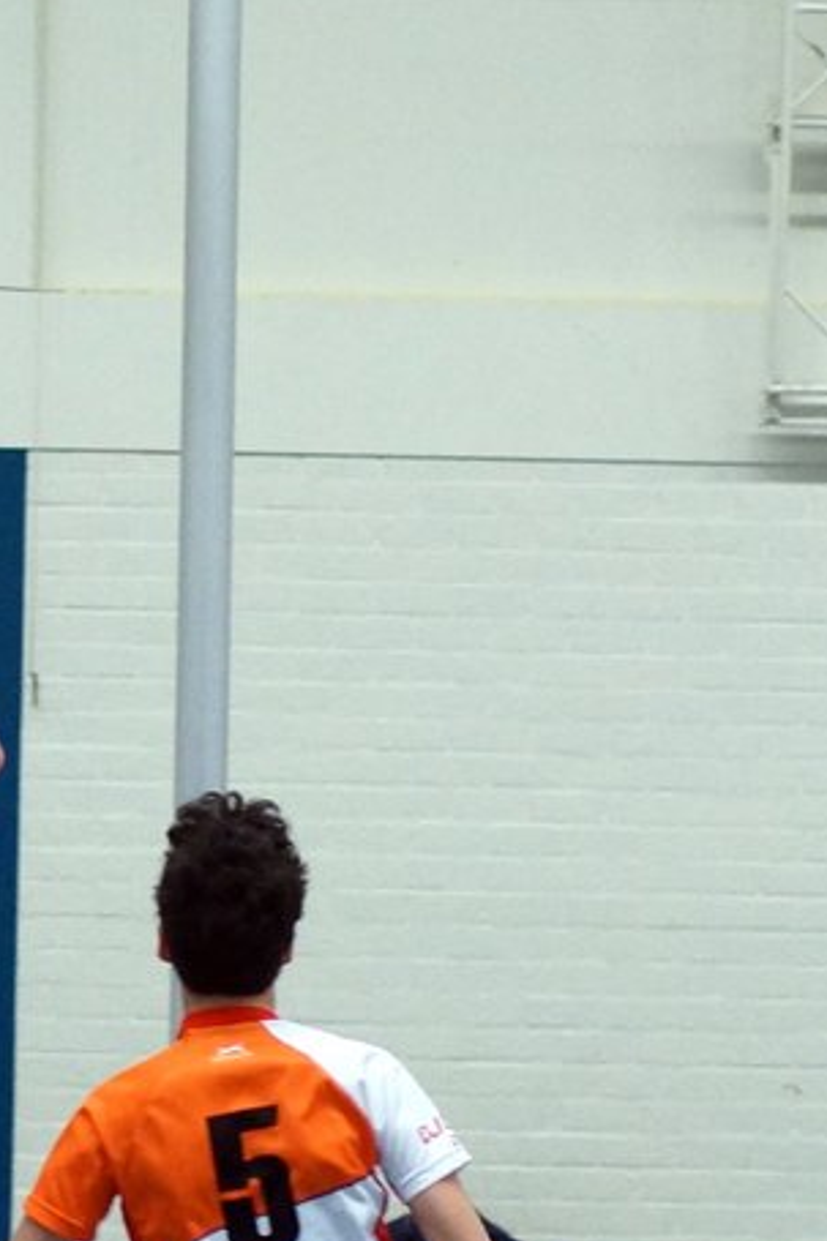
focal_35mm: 169
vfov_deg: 12.2
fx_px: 5827
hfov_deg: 8.1
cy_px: 758
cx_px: -98
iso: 1000
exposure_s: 1/200
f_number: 2.5
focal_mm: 50
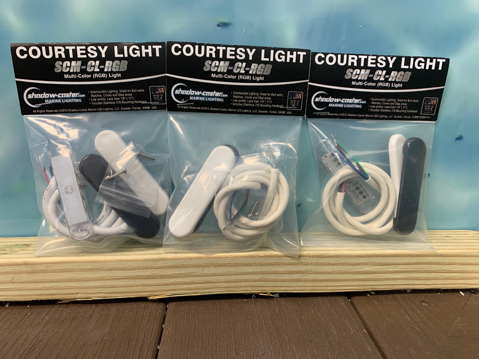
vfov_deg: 53.1
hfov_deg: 67.3
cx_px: 240
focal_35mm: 26
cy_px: 180
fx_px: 360
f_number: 1.8
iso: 125
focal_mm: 4.25
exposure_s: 1/60
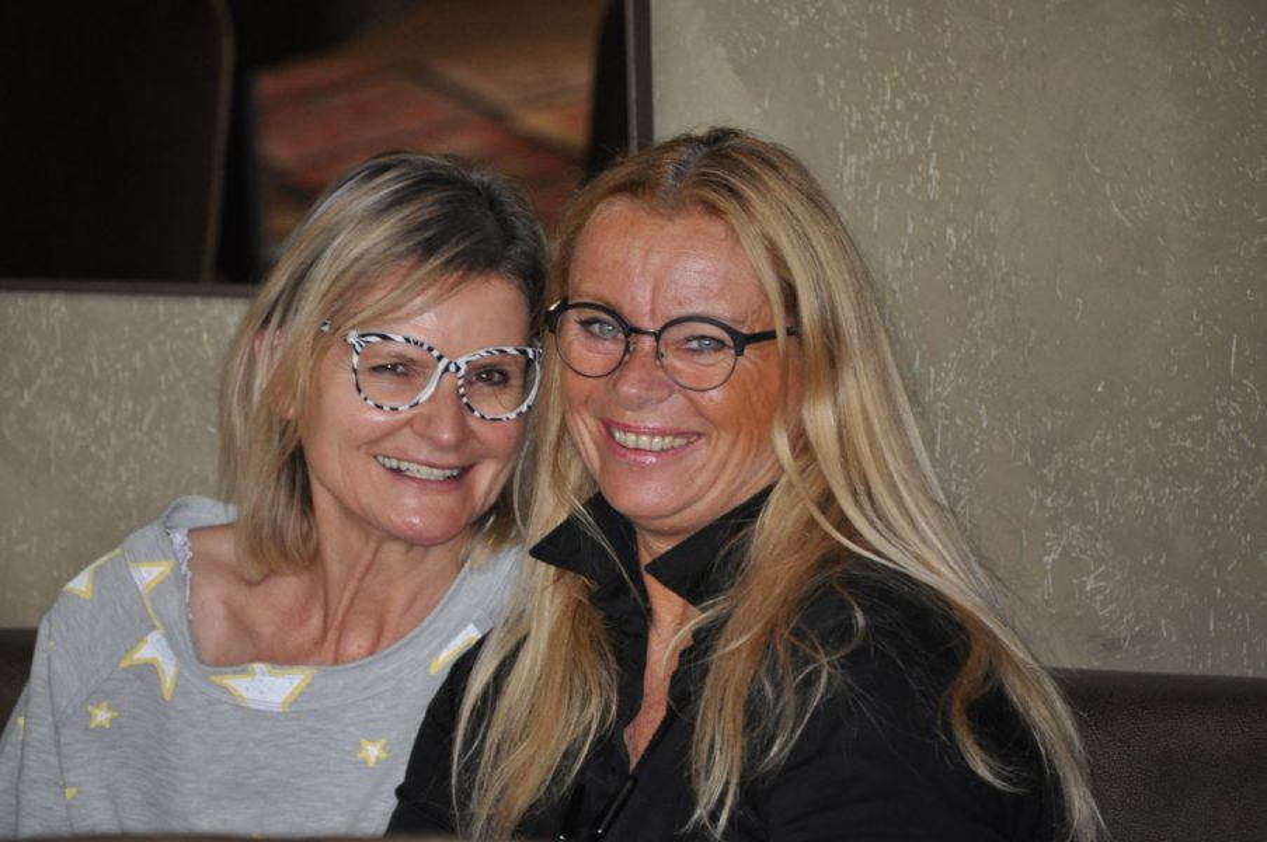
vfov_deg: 3.8
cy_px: 421
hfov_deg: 5.7
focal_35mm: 360
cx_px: 634
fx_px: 12656
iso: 800
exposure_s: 1/60
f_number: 6.3
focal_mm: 240
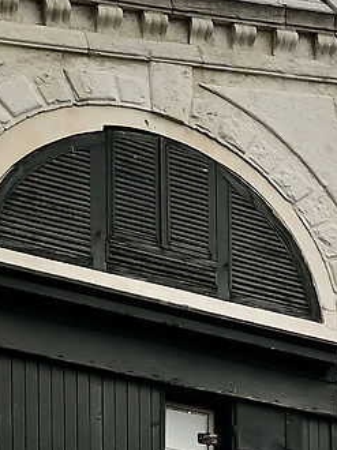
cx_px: 1105
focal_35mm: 98
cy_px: 765
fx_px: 1274
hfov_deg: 9.9
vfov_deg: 17.1
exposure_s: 1/500
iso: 160
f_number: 5.6
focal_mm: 14
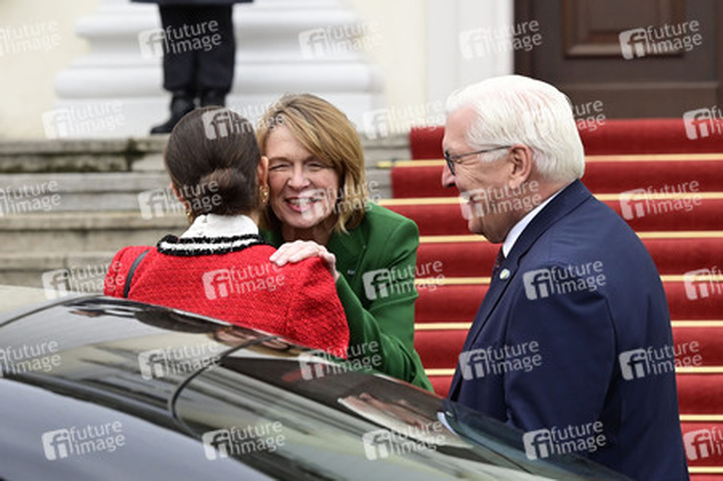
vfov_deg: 10.1
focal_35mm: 135
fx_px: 2709
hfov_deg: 15.2
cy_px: 240
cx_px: 362
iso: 1600
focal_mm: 135
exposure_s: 1/250
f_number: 5.6
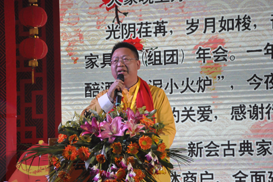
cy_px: 100
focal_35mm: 141
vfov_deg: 9.7
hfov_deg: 14.6
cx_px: 147
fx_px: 1069
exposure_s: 1/640
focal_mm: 80
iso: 2500
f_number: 5.3
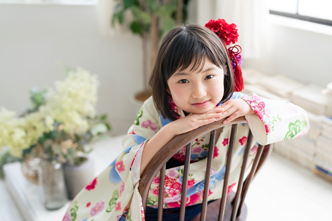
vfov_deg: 27.0
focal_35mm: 50
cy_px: 110
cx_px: 166
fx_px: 461
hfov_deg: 39.6
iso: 160
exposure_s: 1/400
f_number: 2.2
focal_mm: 50
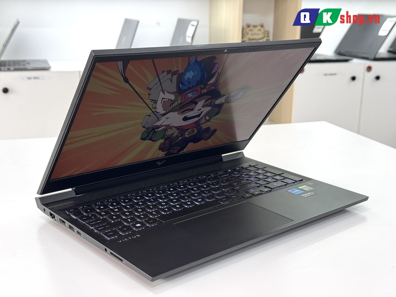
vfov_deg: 30.3
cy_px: 148
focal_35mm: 48
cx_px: 198
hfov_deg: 39.7
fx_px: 549
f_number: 1.78
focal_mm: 6.76
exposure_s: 1/121
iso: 100
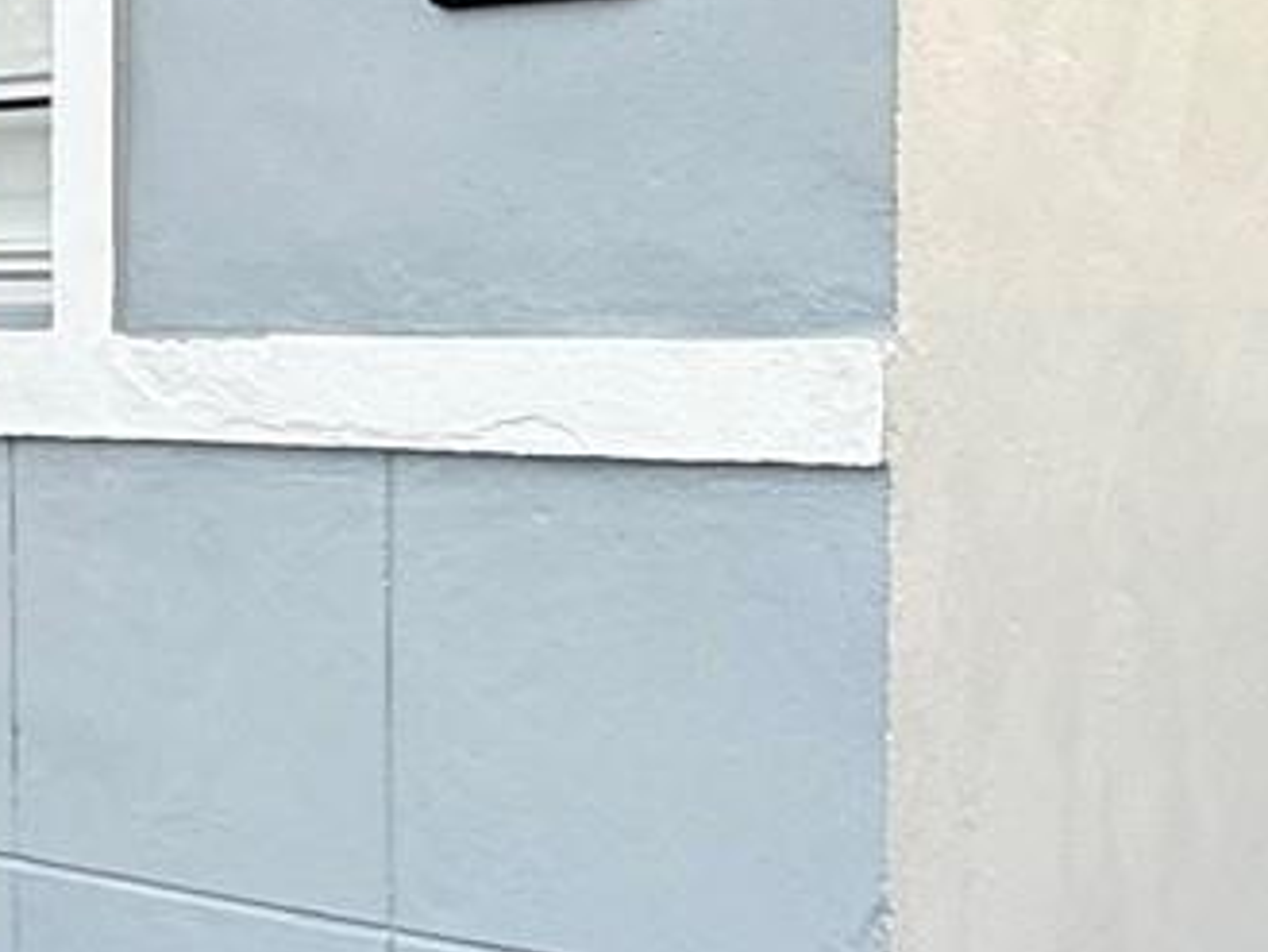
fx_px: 2492
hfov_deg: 28.2
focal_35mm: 68
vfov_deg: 21.6
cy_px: 463
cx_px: 933
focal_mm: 2.22
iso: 64
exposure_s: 1/148
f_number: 2.2
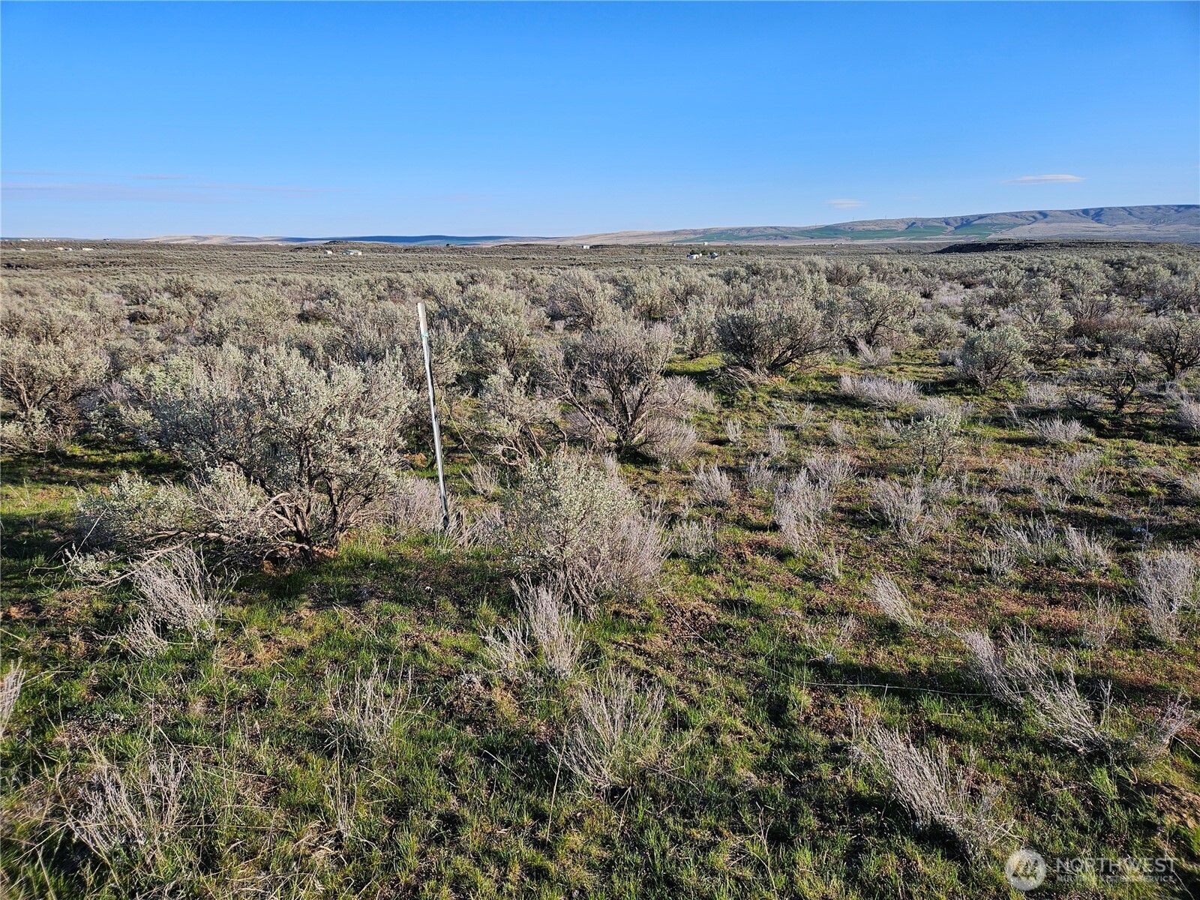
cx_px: 600
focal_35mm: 23
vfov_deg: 58.9
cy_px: 450
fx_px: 797
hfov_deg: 73.9
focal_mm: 5.4
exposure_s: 1/1453
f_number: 1.8
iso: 25
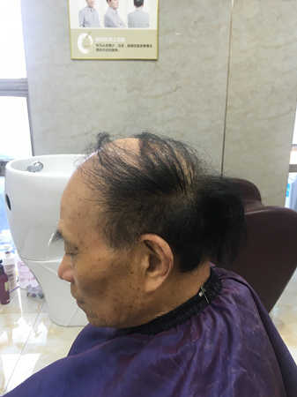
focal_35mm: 29
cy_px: 198
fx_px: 332
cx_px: 148
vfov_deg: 61.7
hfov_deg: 48.2
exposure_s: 1/33
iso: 80
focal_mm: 4.15
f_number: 2.2
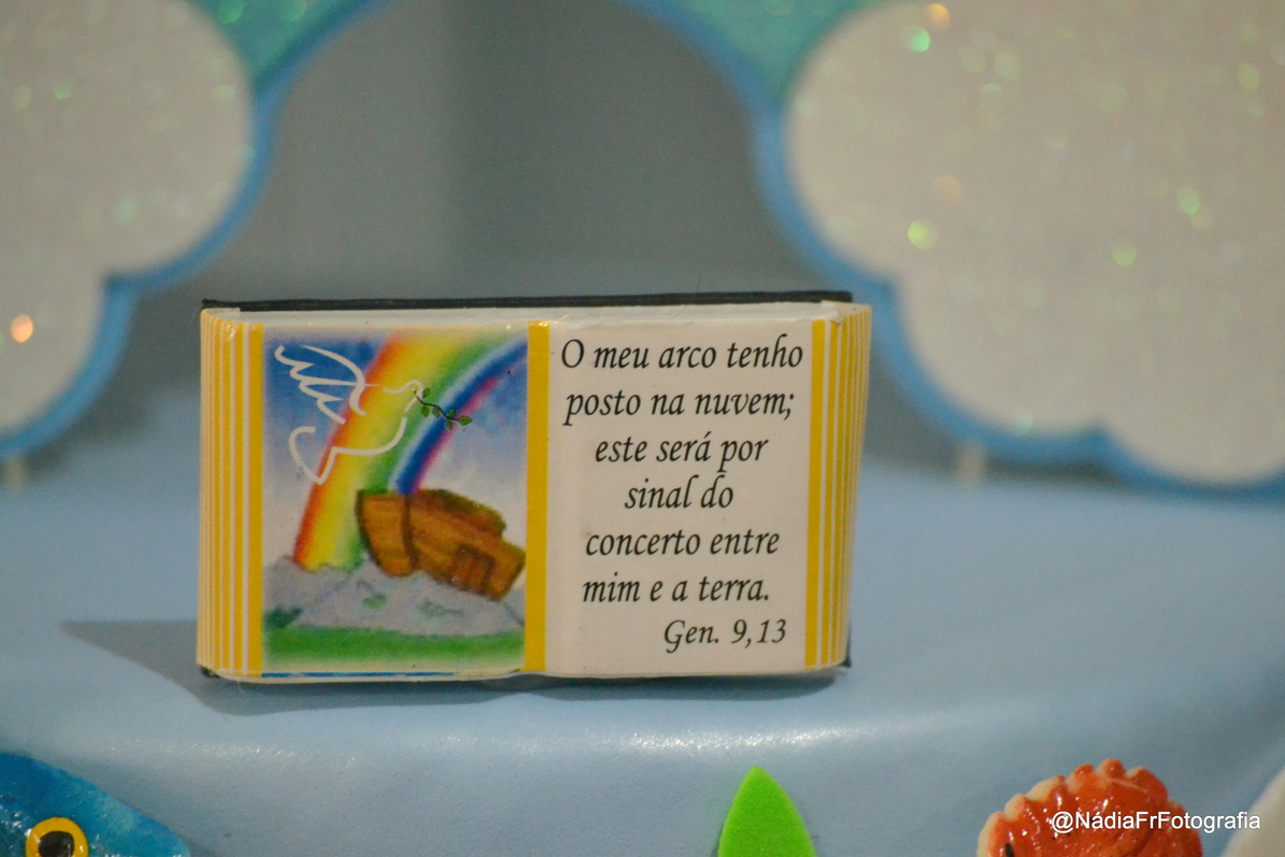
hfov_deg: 7.8
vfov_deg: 5.2
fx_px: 9406
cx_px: 643
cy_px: 429
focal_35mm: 264
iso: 3200
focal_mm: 175
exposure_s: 1/80
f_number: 5.3
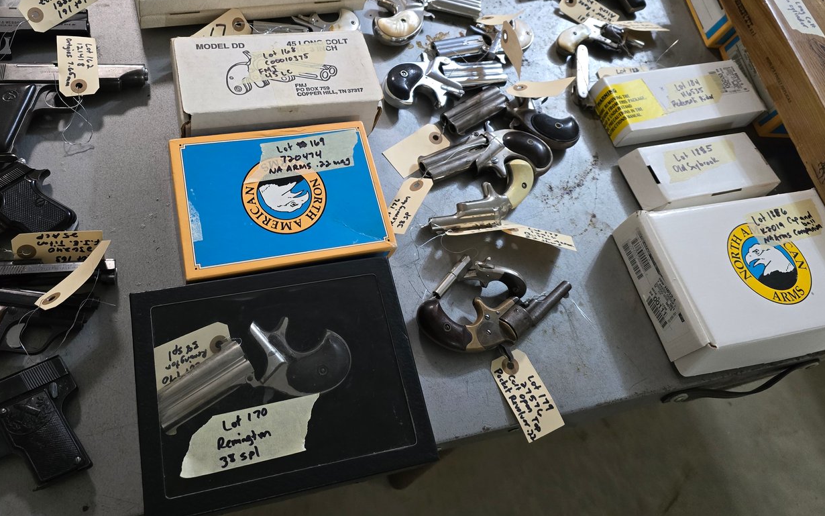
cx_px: 342
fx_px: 675
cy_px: 147
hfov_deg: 62.5
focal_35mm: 30
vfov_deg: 41.0
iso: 800
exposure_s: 1/120
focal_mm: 6.3
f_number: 1.7
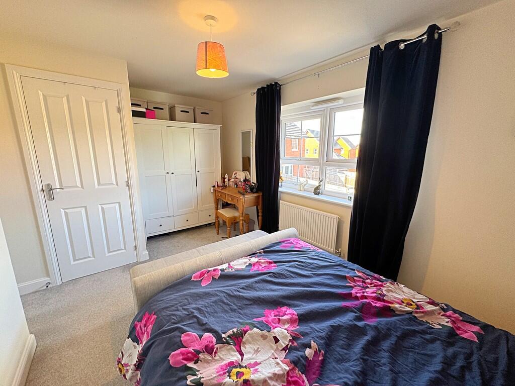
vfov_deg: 85.7
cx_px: 258
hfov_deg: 102.1
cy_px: 193
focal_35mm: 14
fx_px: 208
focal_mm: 2.22
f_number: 2.2
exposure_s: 1/99
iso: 100
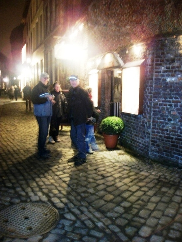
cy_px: 121
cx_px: 91
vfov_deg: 56.8
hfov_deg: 44.2
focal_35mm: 32
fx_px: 224
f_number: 2.9
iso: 160
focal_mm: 5.7
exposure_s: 1/2
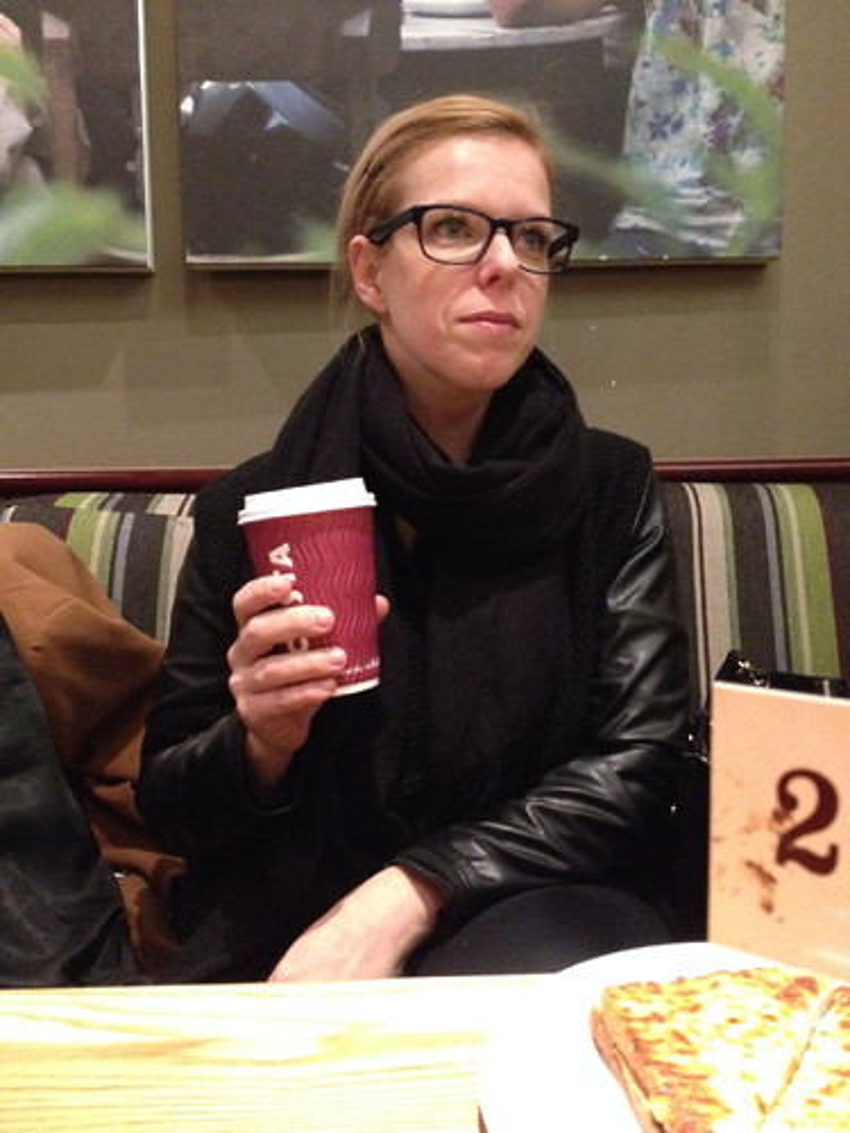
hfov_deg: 40.7
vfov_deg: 52.6
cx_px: 425
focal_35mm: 35
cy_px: 566
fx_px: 1146
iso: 640
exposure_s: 1/15
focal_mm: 4.28
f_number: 2.4
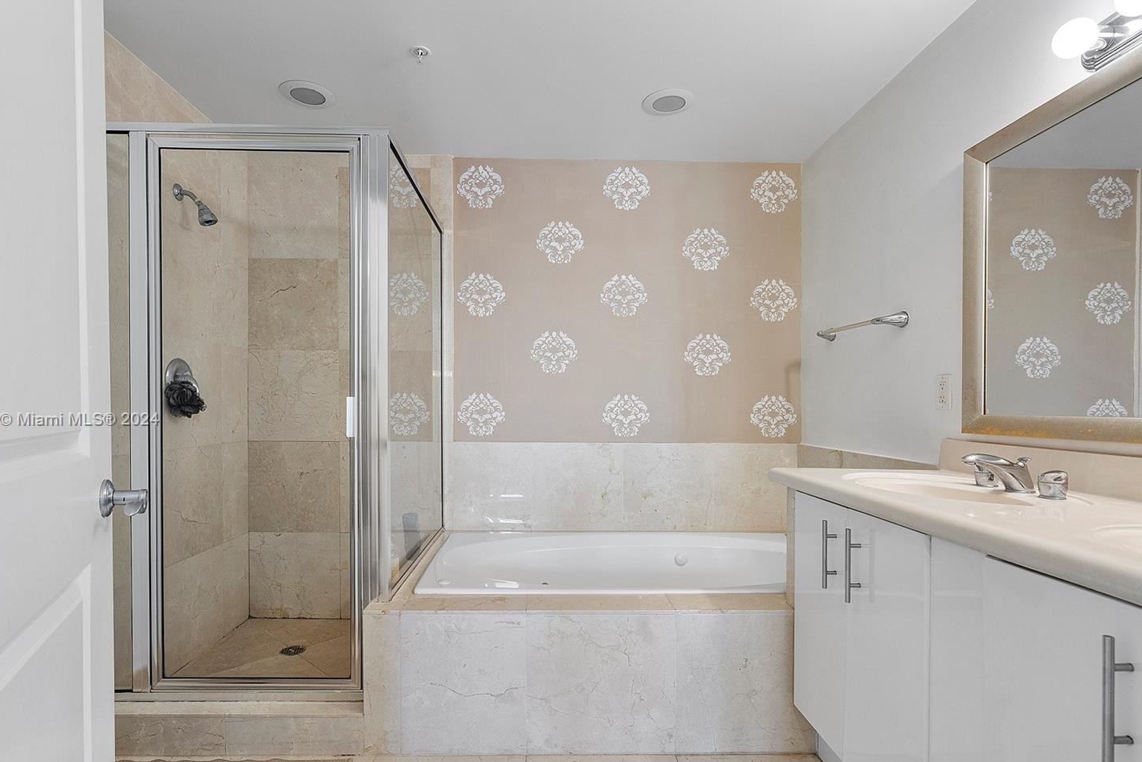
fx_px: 571
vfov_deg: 67.2
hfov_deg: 89.9
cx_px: 544
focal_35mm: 18
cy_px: 420
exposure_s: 1/15
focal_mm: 16
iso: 640
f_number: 8
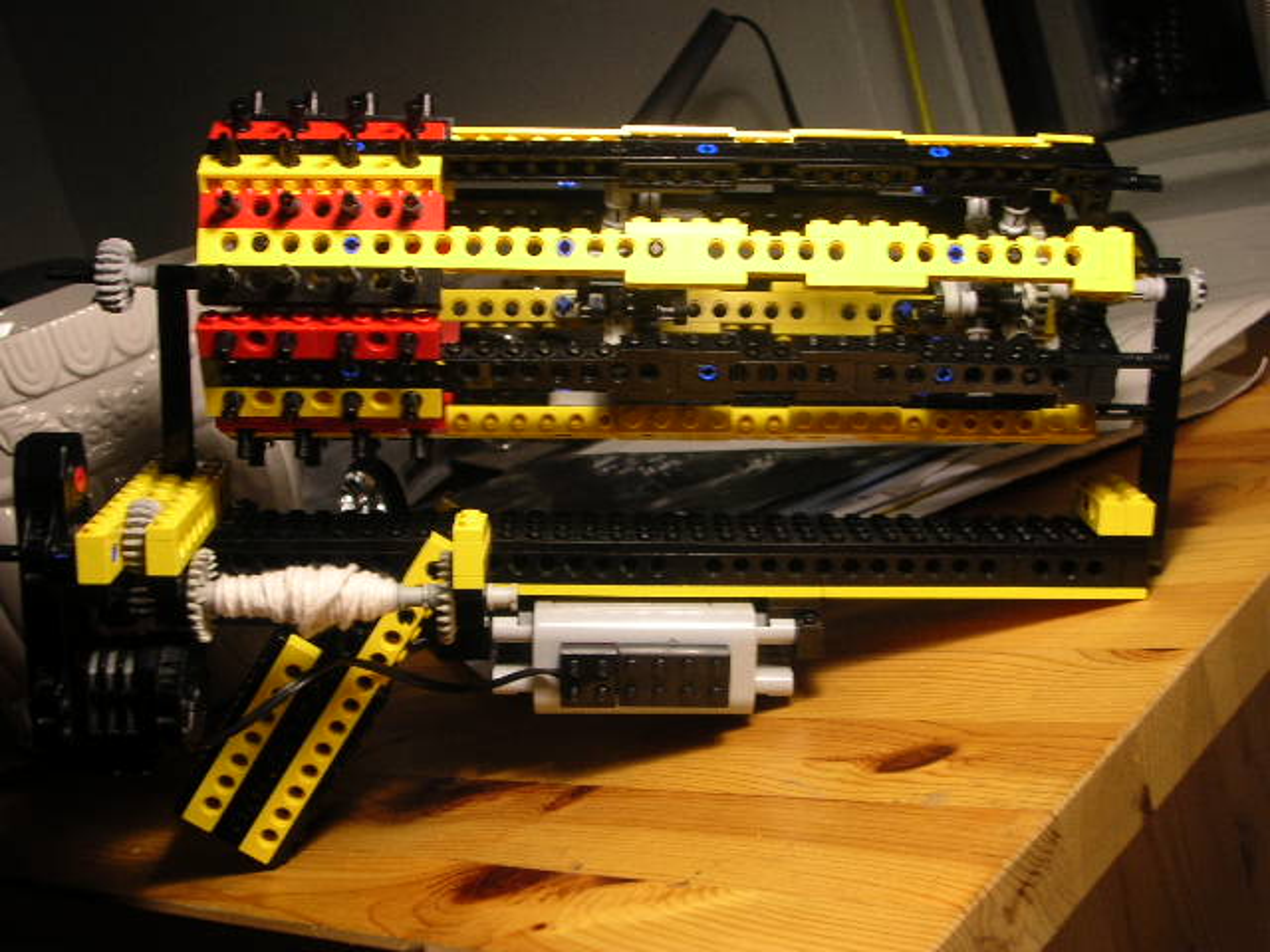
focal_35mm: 51
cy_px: 476
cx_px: 635
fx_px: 1871
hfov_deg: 37.5
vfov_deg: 28.6
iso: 50
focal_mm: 8.5
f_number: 3.3
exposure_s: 1/7
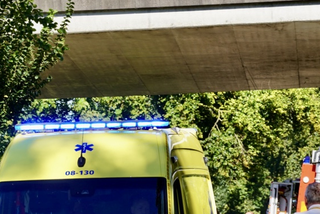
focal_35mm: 384
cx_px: 133
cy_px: 237
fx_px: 3417
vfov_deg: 3.6
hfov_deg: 5.4
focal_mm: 135
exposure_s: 1/200
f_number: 7.1
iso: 100
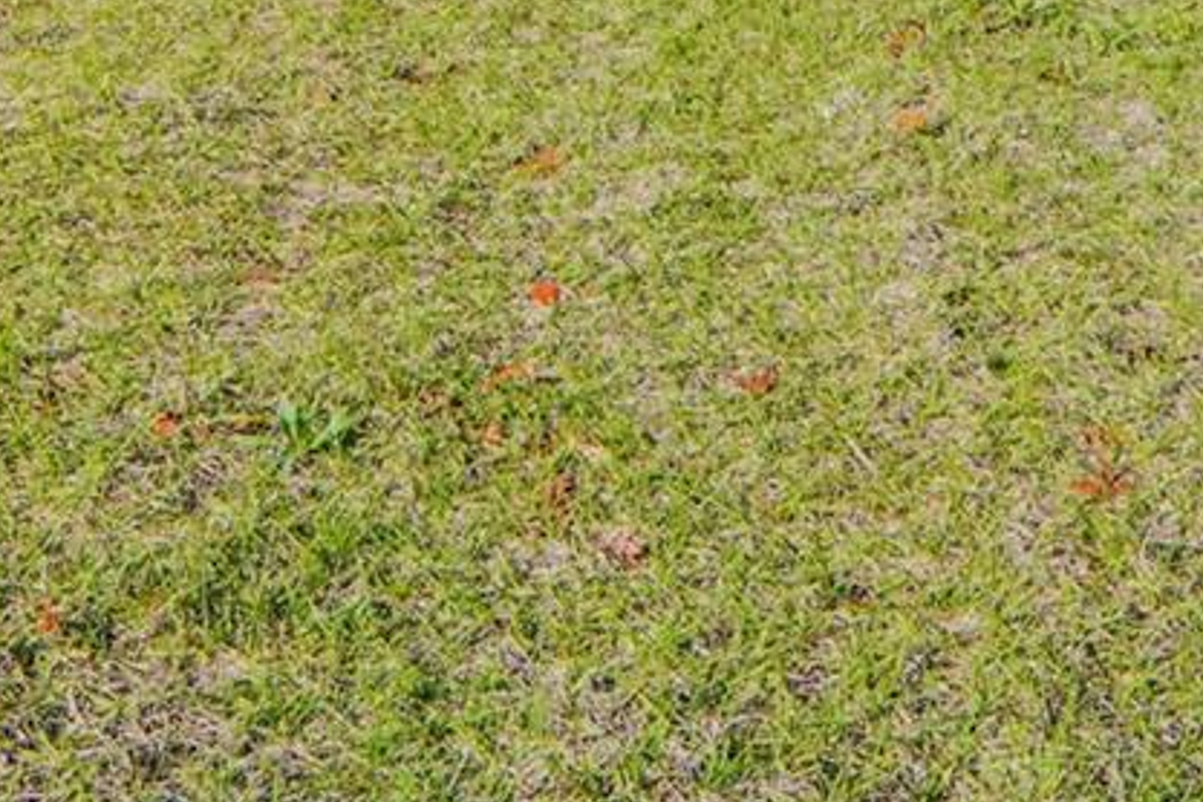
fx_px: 2306
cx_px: 695
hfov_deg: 29.2
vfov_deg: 16.7
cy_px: -600
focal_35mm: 69
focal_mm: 12
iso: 100
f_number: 6.3
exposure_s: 1/400
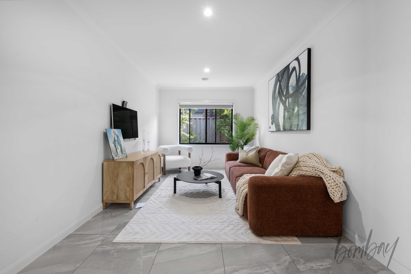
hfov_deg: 104.3
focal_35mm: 14
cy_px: 137
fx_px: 160
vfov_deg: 81.2
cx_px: 206
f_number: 8
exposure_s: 1/2.5
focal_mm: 14
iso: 100
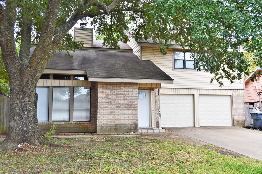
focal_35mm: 36
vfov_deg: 36.8
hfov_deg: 53.2
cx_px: 131
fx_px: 262
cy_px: 87
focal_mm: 24
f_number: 5.6
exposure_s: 1/100
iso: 100
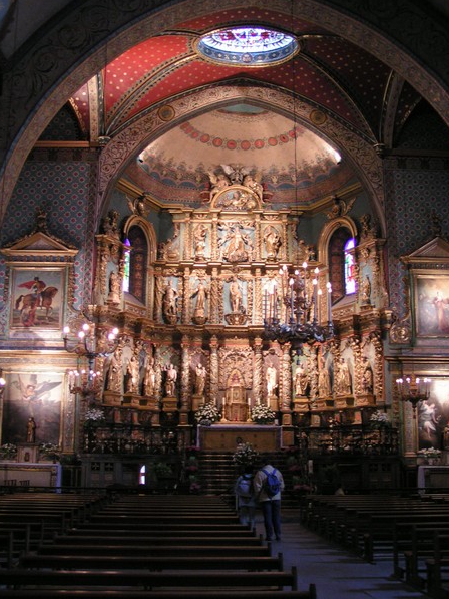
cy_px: 296
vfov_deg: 47.9
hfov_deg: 36.8
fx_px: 674
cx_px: 226
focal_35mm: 39
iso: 200
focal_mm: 5.8
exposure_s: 1/5
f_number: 2.8
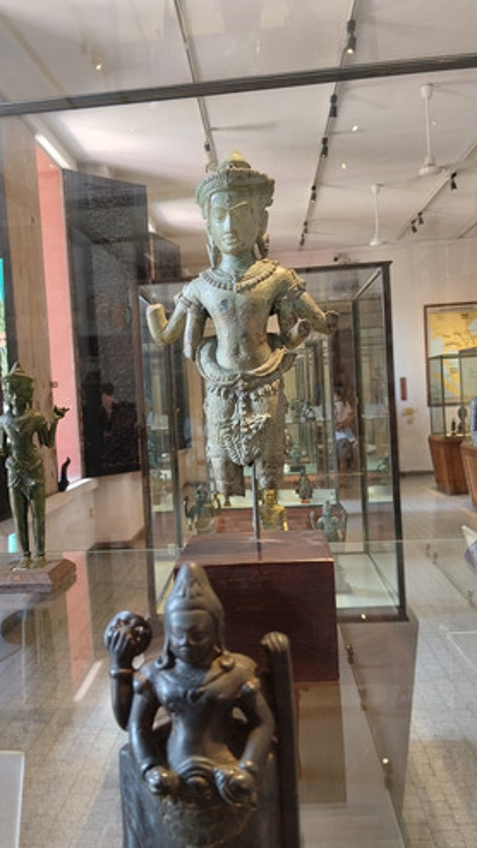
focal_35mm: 32
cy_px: 426
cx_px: 203
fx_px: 719
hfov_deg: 36.6
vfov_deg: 61.0
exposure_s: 1/33.3
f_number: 1.8
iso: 125
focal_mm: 4.22
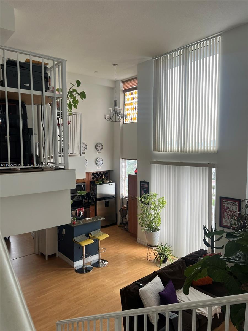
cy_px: 166
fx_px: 248
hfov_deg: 53.1
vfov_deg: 67.3
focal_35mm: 26
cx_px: 124
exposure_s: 1/133
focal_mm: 5.7
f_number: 1.5
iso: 32
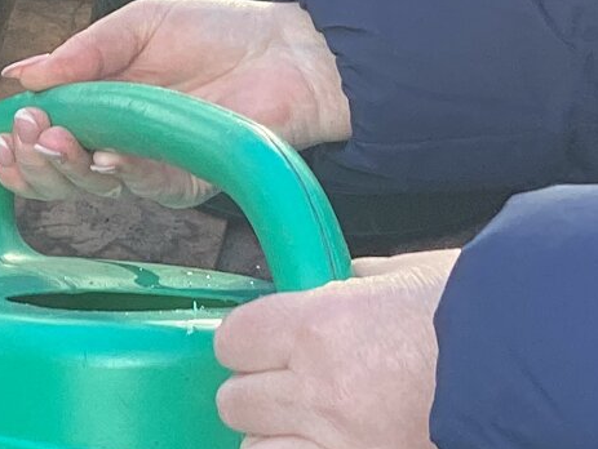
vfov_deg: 10.8
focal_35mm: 137
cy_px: 276
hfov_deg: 13.4
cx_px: -346
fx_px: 2369
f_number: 2.4
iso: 32
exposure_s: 1/100
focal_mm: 3.3
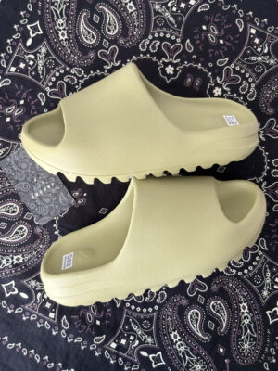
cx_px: 139
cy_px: 186
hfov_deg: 28.0
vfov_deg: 36.8
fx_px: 557
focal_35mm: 52
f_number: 1.6
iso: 50
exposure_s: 1/63
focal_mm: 5.96
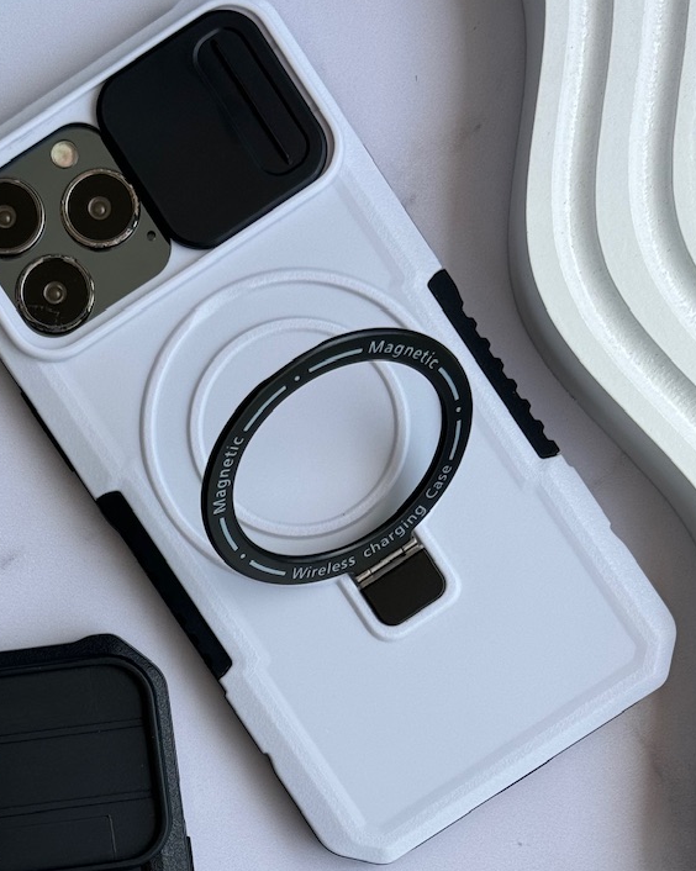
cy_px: 754
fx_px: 2191
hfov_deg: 17.9
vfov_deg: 22.1
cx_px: 159
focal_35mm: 85
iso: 64
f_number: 1.78
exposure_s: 1/865
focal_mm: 6.76
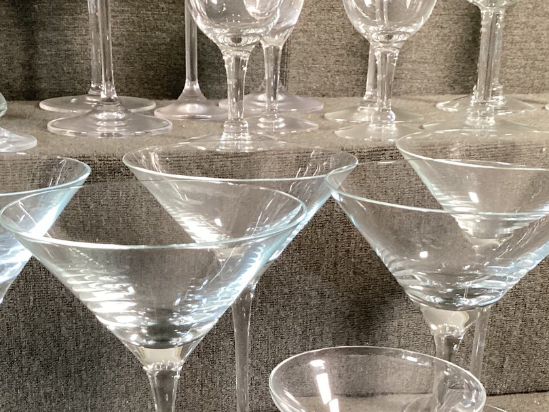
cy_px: 379
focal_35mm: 58
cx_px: 247
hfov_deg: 33.2
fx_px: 920
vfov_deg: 24.4
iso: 250
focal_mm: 3.3
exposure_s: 1/60
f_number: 2.4
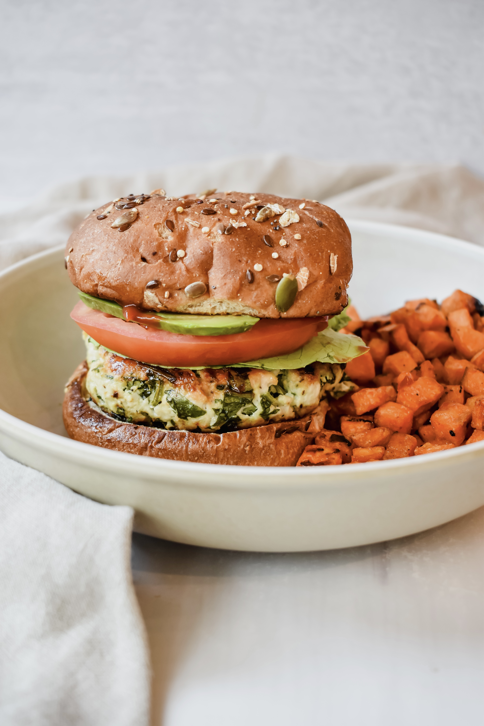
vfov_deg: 41.1
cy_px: 363
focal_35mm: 48
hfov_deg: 28.1
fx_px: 968
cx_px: 242
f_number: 4.5
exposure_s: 1/60
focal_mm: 32
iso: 450
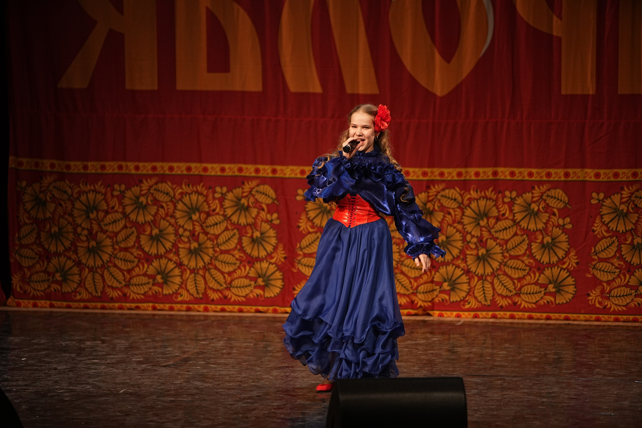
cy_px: 214
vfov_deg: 7.6
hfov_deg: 11.4
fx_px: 3210
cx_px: 321
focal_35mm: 180
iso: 1250
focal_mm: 180
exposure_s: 1/320
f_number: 2.8
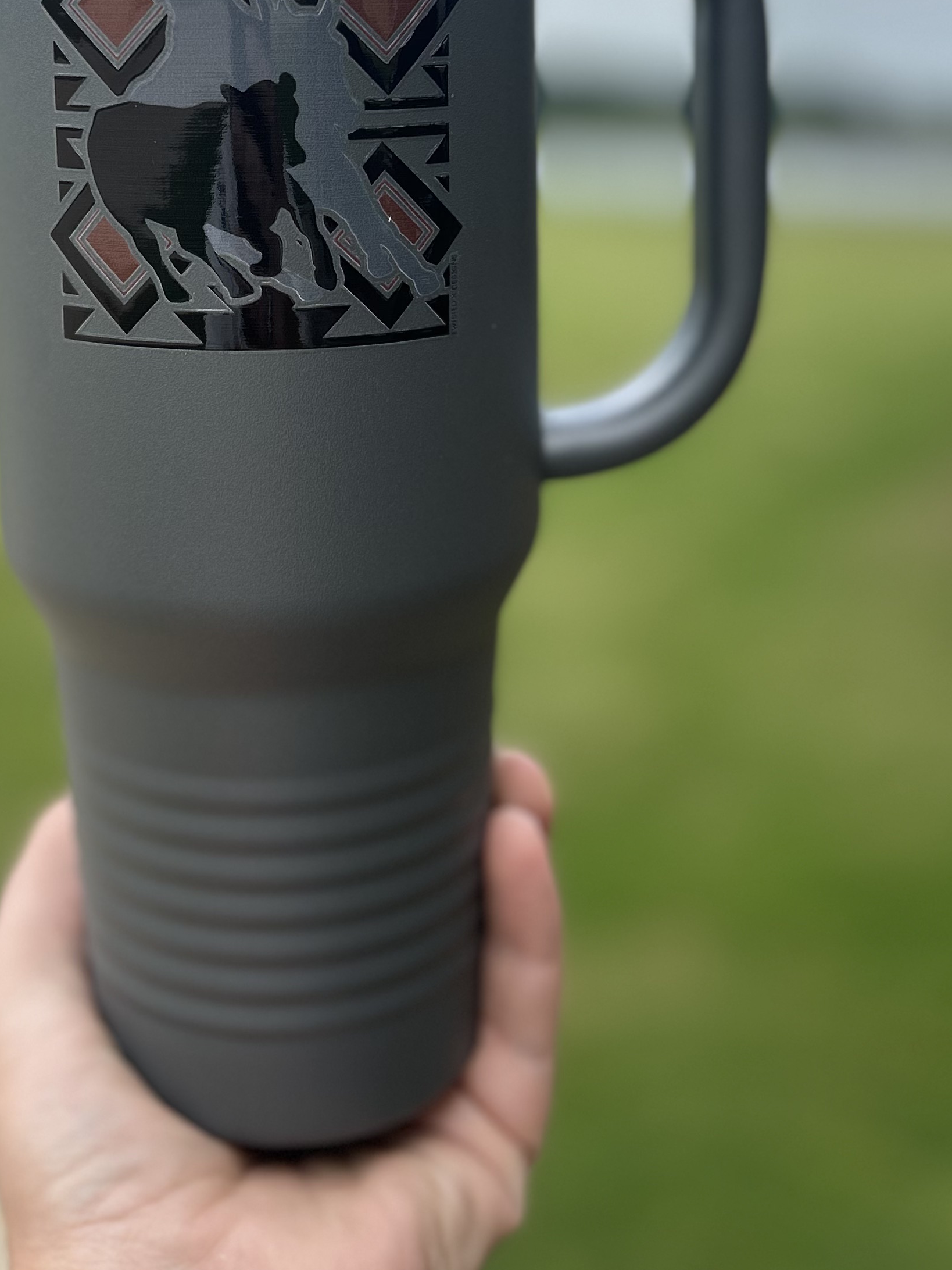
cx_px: 309
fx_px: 1760
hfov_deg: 30.0
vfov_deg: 37.8
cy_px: 208
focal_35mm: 48
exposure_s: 1/965
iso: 50
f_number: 1.5
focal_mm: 5.7
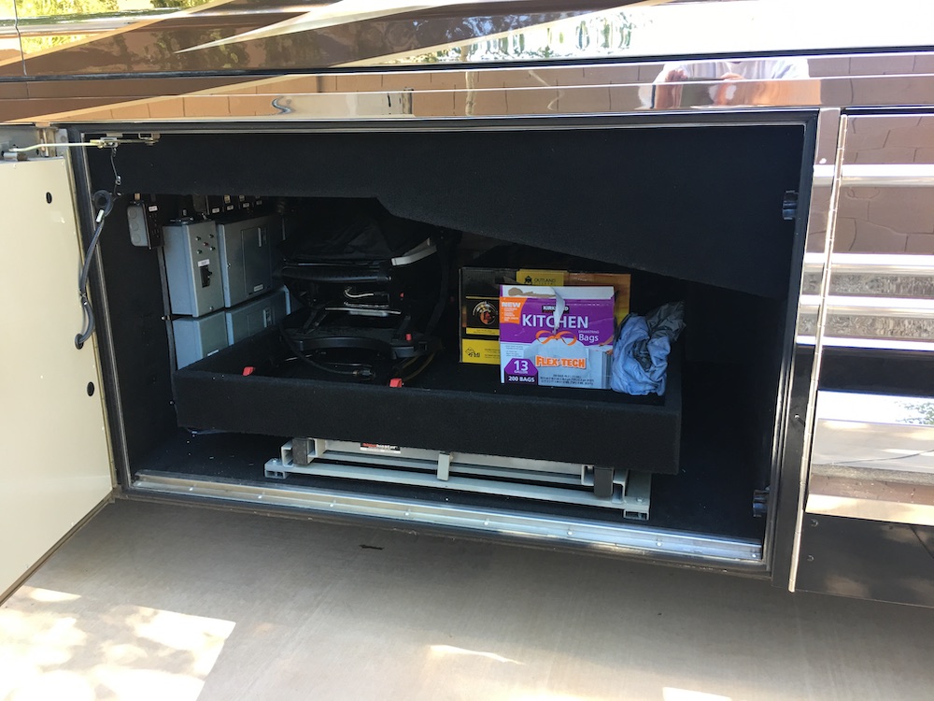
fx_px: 782
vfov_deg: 48.2
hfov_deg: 61.7
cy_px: 350
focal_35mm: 29
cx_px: 467
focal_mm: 4.15
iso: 25
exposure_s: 1/30
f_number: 2.2
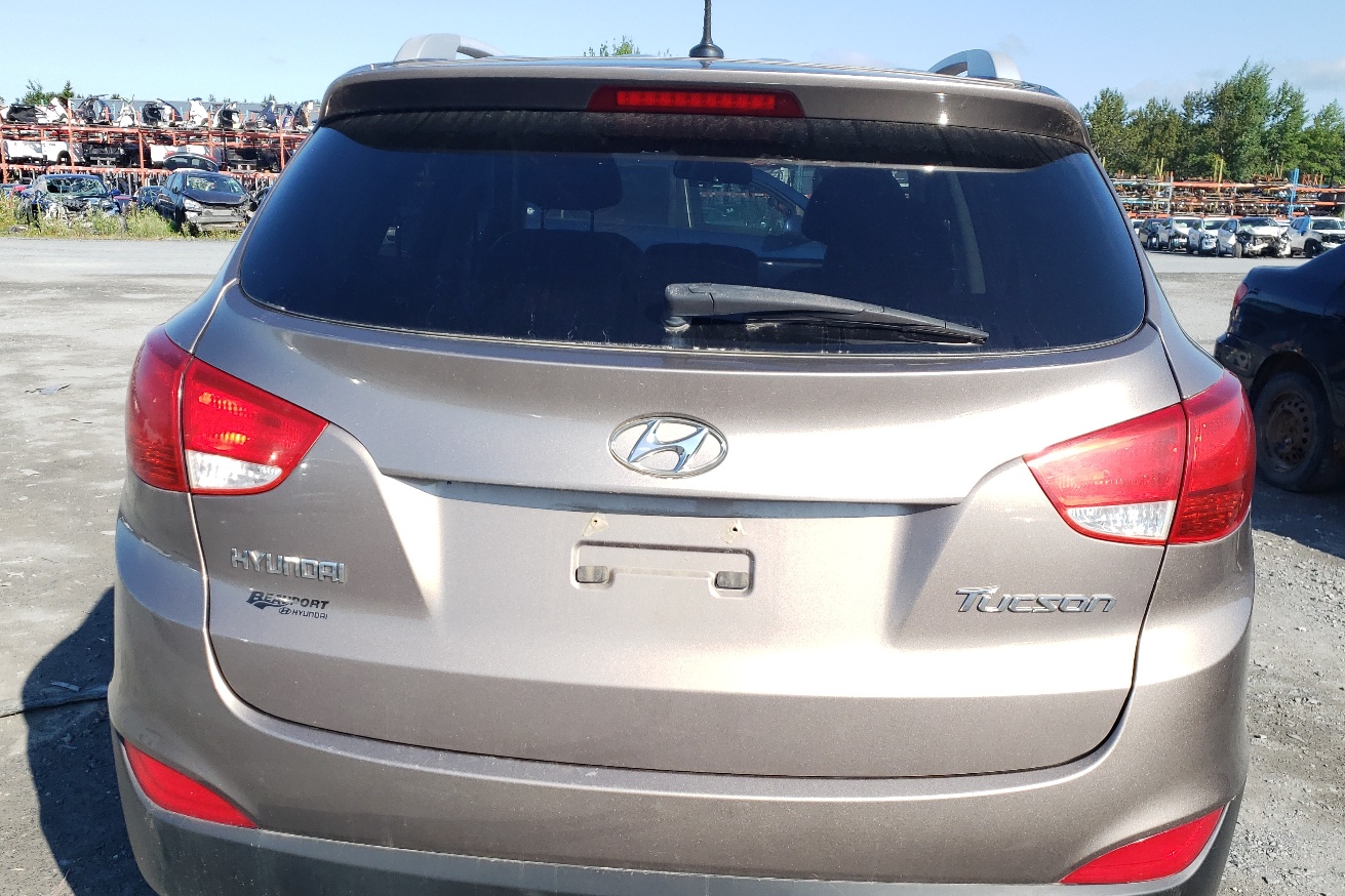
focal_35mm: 33
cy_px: 477
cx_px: 685
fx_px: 1233
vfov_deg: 40.0
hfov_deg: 57.2
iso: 50
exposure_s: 1/1667
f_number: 1.5
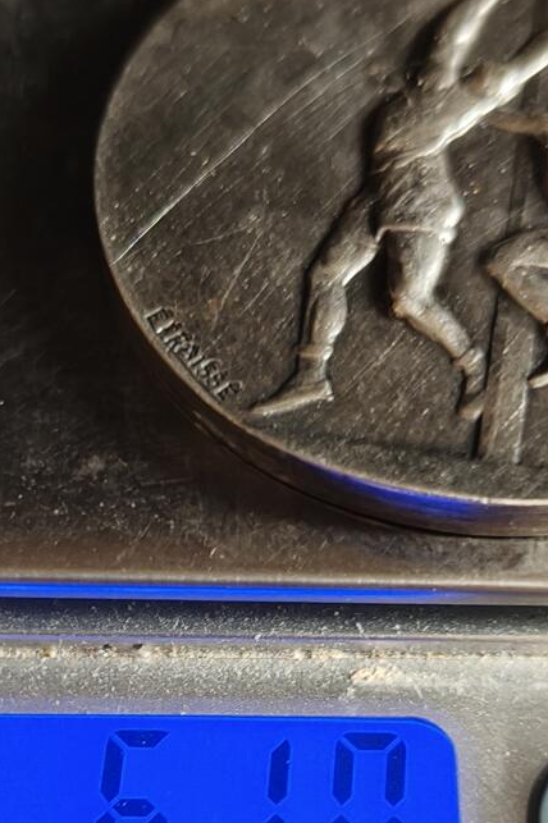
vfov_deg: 29.6
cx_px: 184
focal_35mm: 67
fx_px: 1531
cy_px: 612
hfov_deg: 20.2
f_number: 1.6
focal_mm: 6.06
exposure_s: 1/50
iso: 400
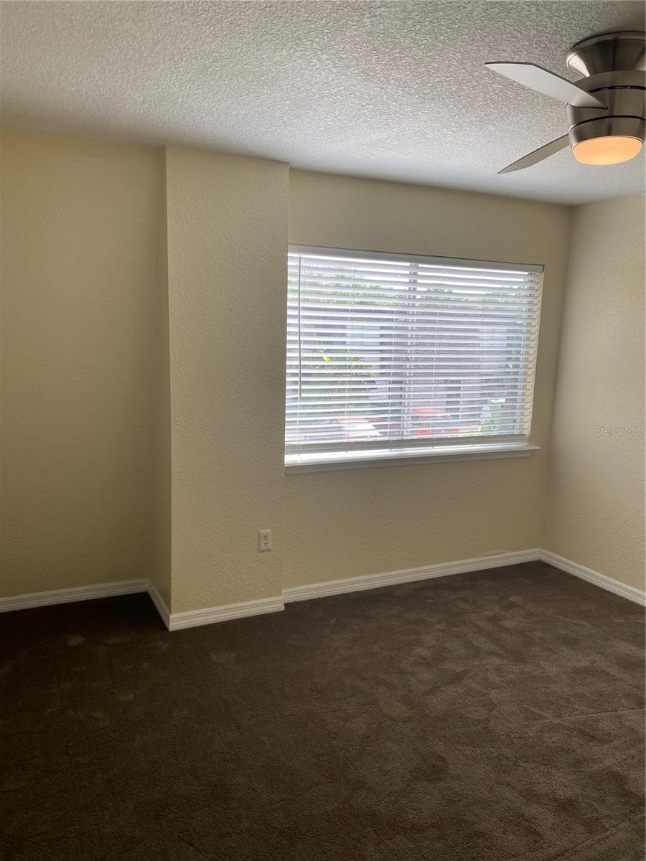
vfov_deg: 67.3
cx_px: 323
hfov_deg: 53.1
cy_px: 430
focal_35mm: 26
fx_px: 647
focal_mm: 4.25
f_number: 1.8
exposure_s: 1/196
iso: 32
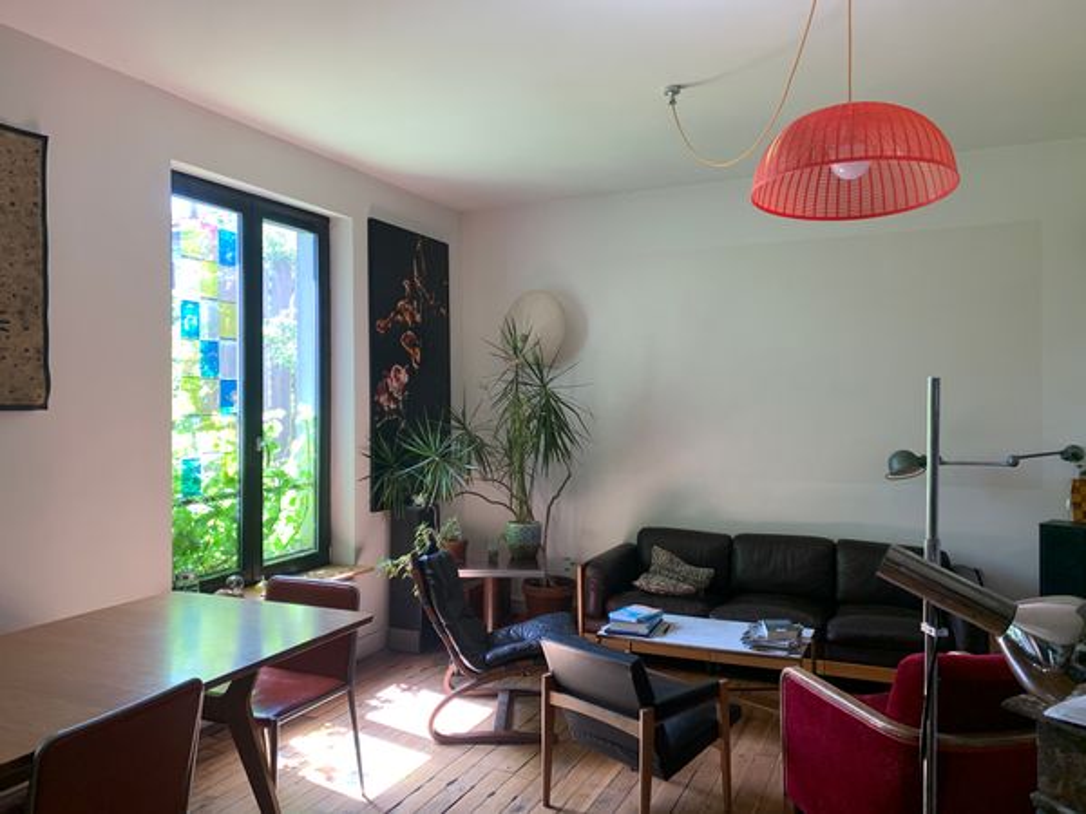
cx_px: 543
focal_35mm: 26
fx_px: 816
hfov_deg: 67.3
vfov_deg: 53.1
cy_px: 407
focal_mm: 4.25
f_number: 1.8
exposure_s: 1/99
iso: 100
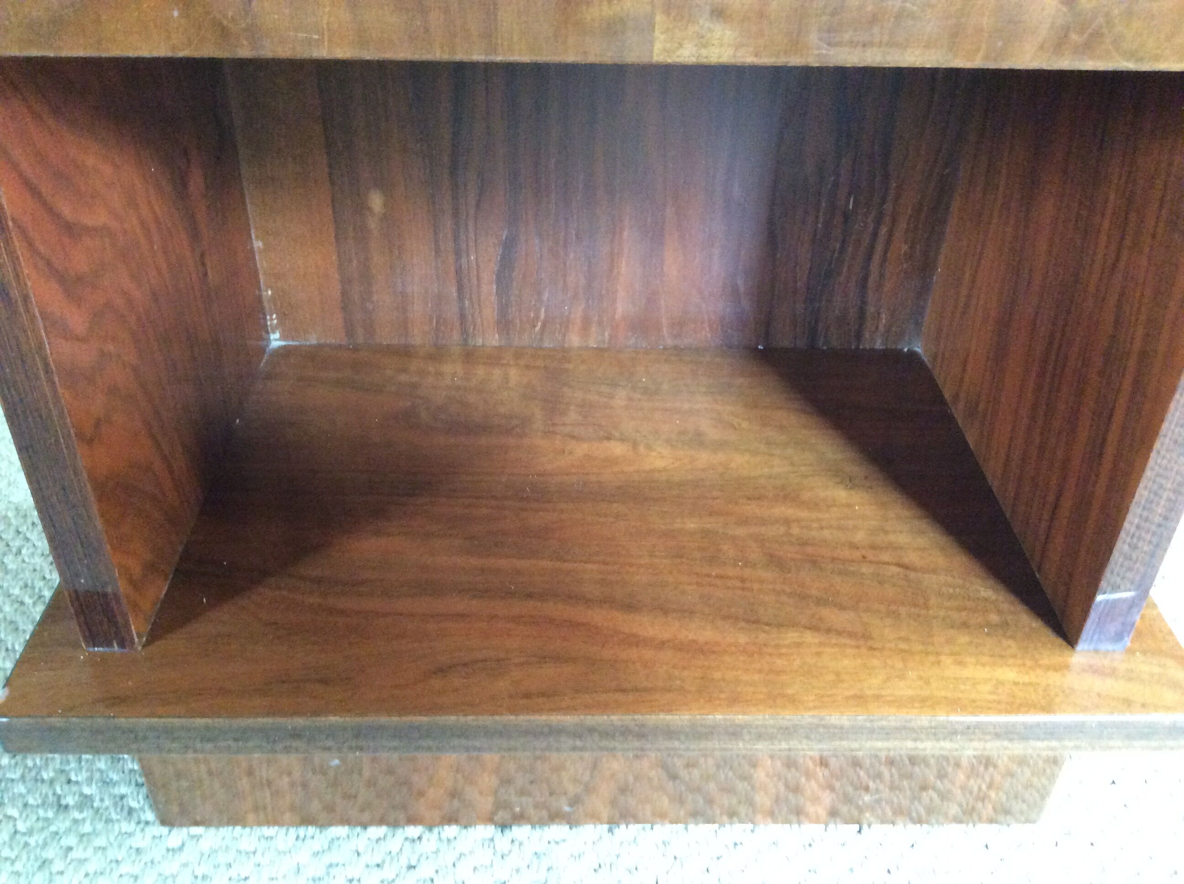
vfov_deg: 44.1
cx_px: 592
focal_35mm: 32
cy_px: 442
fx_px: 1093
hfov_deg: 56.9
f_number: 2.4
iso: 400
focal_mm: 3.3
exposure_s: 1/17
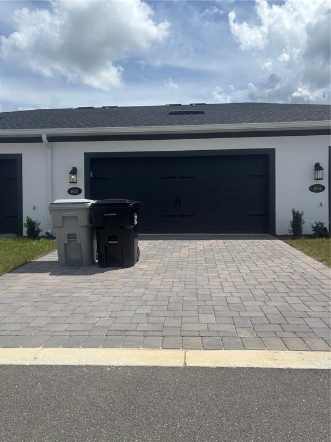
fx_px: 331
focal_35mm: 26
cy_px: 221
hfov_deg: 53.1
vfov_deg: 67.3
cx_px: 166
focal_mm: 5.96
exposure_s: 1/6711
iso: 50
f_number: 1.6
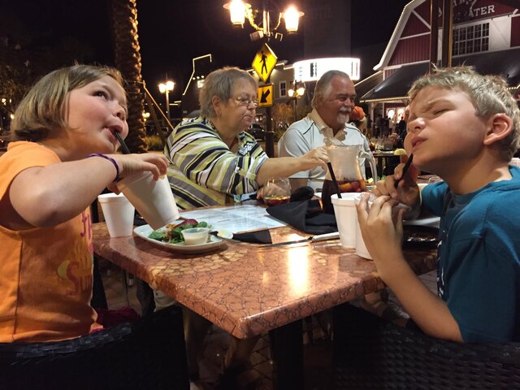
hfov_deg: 61.7
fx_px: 436
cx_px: 260
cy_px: 195
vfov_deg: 48.2
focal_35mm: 29
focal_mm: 4.15
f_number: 2.2
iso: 250
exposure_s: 1/15
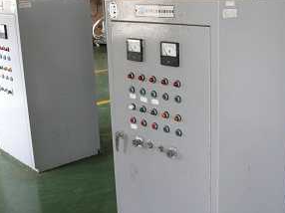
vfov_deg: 26.1
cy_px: 113
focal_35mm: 56
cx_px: 179
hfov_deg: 34.2
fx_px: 461
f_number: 2.8
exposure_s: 1/30
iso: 100
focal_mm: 8
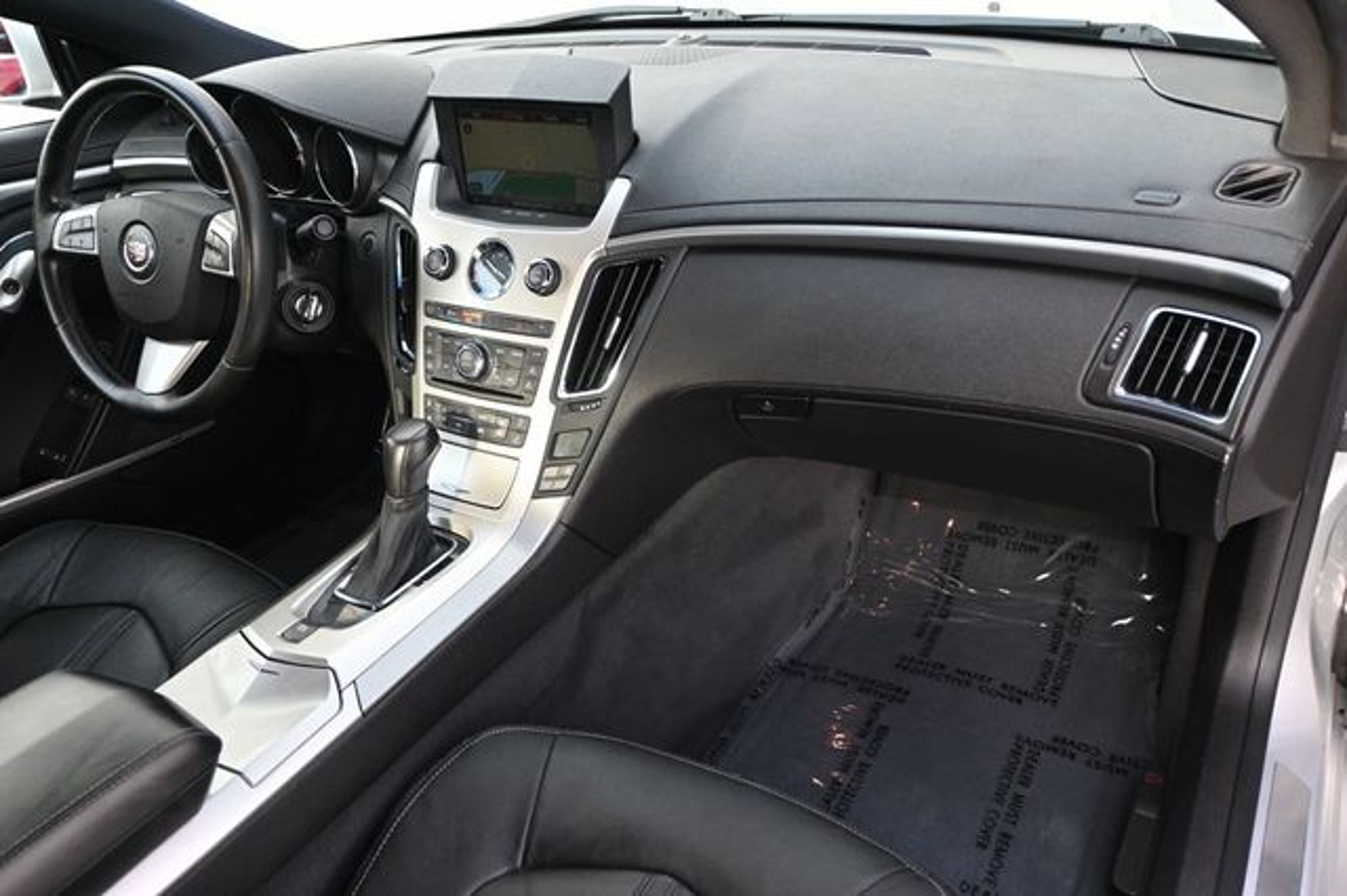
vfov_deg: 44.6
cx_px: 674
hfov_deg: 63.2
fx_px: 1094
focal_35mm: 29
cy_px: 448
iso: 560
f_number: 3.8
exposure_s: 1/125
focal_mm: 19.5
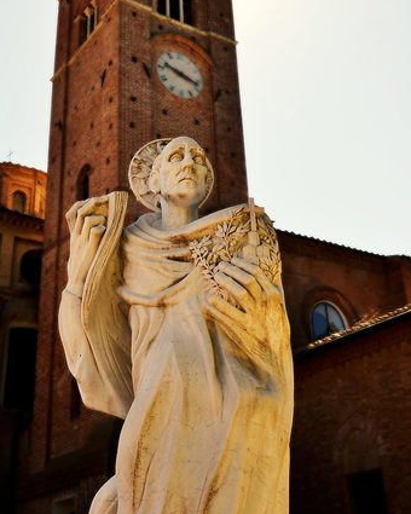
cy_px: 164
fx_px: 755
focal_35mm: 50
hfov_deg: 30.4
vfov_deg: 37.1
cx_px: 179
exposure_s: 1/200
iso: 100
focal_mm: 25
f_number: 8
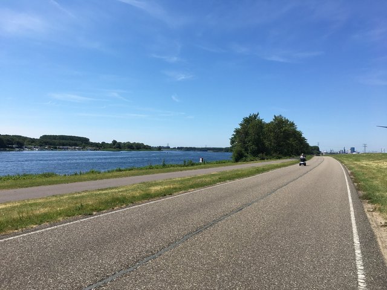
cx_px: 194
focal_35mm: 29
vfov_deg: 48.2
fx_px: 324
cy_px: 145
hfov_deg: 61.7
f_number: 2.2
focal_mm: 4.15
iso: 25
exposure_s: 1/1923
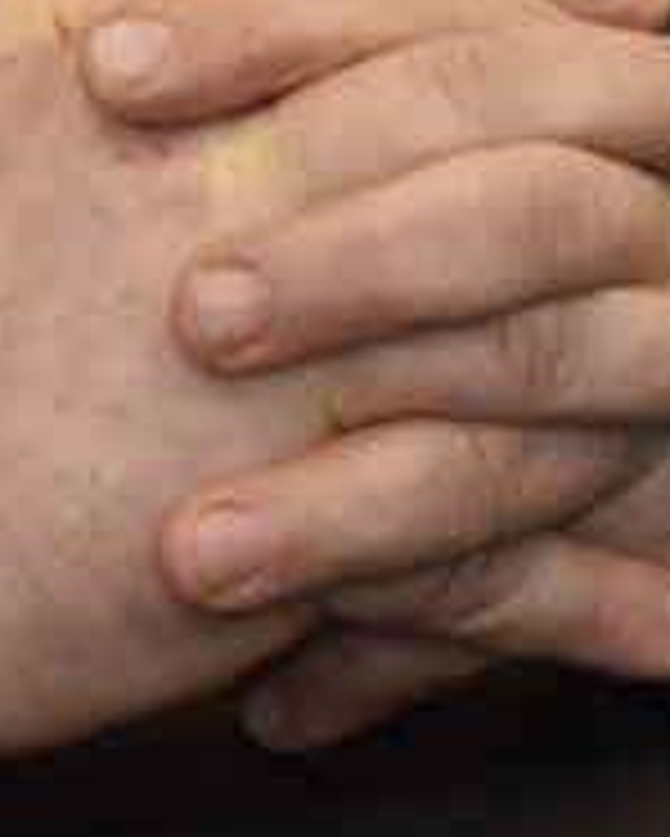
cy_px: -765
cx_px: 234
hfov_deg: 1.4
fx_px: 26921
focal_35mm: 1087
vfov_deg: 1.8
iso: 1250
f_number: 5
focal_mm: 120
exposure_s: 1/160
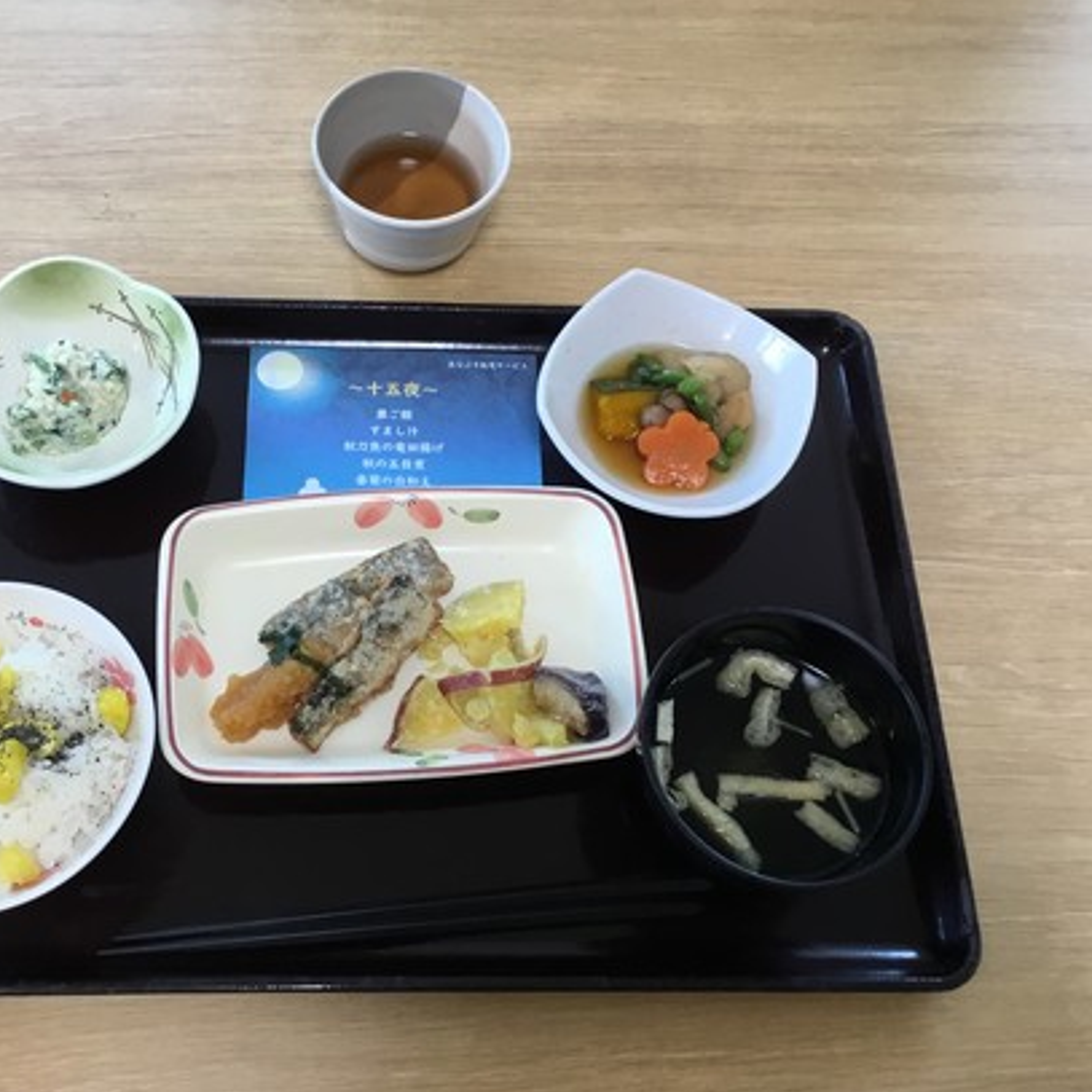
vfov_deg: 44.9
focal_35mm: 37
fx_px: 1321
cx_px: 412
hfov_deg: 44.6
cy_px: 547
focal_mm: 3.3
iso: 32
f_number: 2.4
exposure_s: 1/30
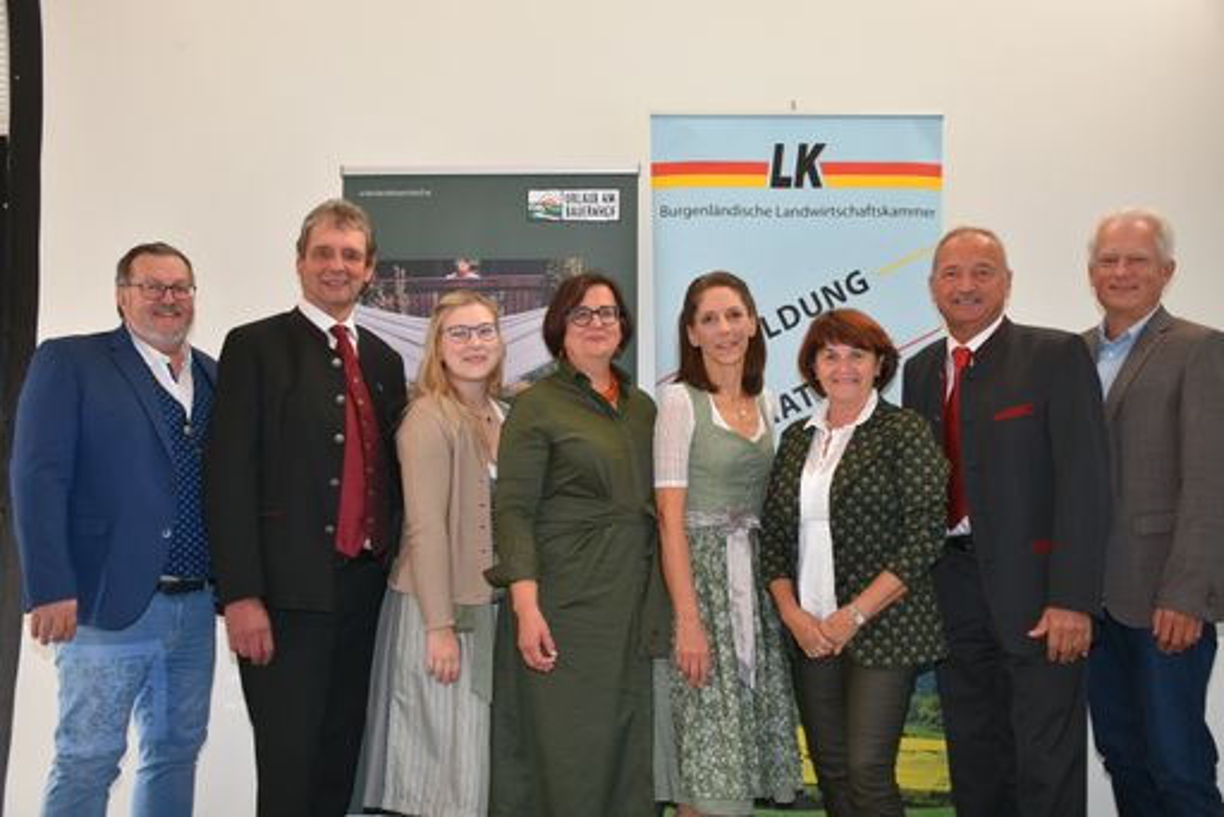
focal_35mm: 36
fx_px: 1225
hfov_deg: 53.1
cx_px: 612
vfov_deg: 36.9
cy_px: 408
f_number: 4
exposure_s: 1/60
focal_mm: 24
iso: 360
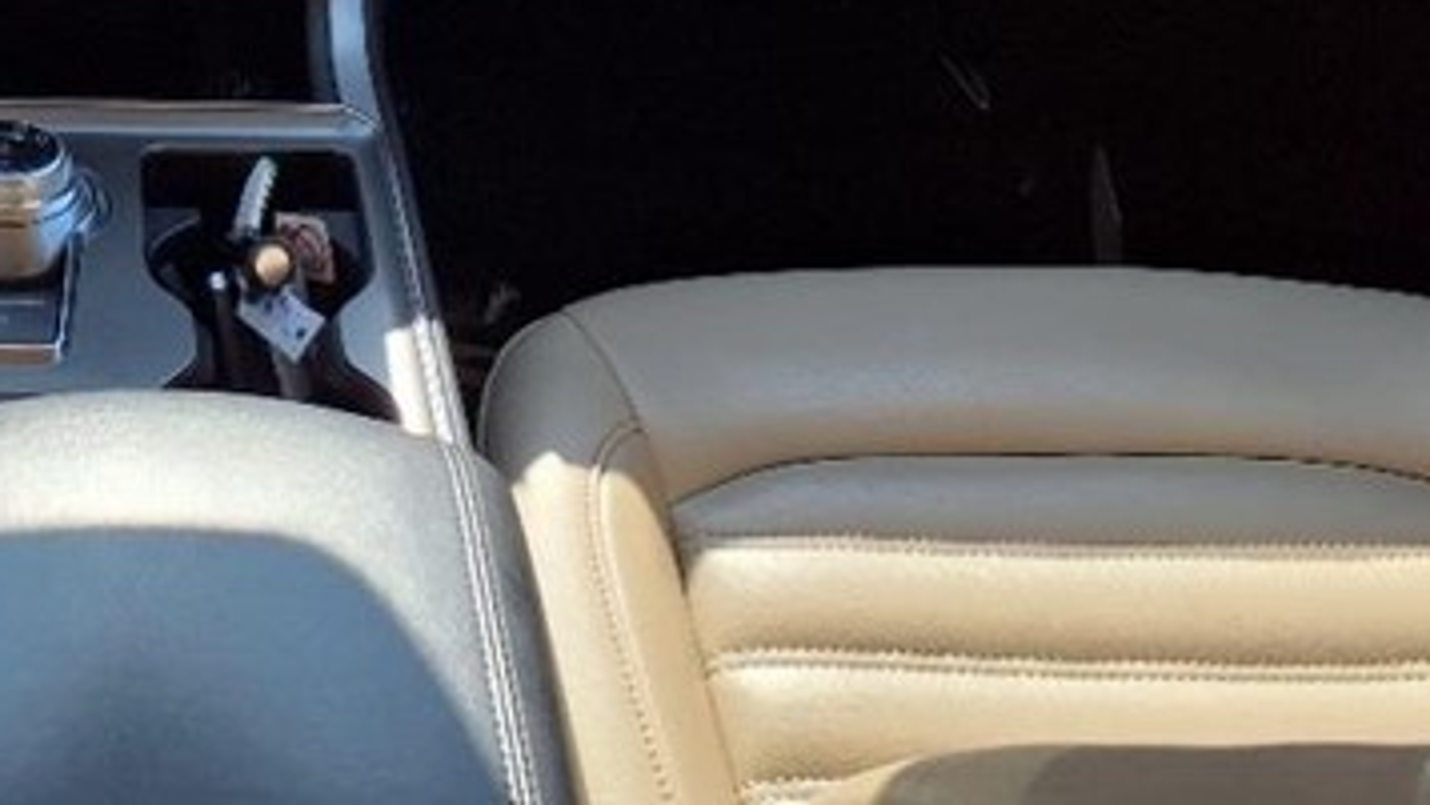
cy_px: -388
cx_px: 104
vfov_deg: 16.7
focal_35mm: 66
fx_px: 2503
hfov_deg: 30.3
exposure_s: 1/714
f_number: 1.9
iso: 40
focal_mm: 3.58
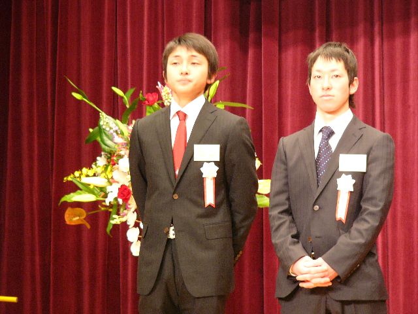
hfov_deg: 12.3
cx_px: 209
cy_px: 157
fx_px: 1932
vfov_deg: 9.3
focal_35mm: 160
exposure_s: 1/13
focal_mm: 26.7
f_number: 2.8
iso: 200
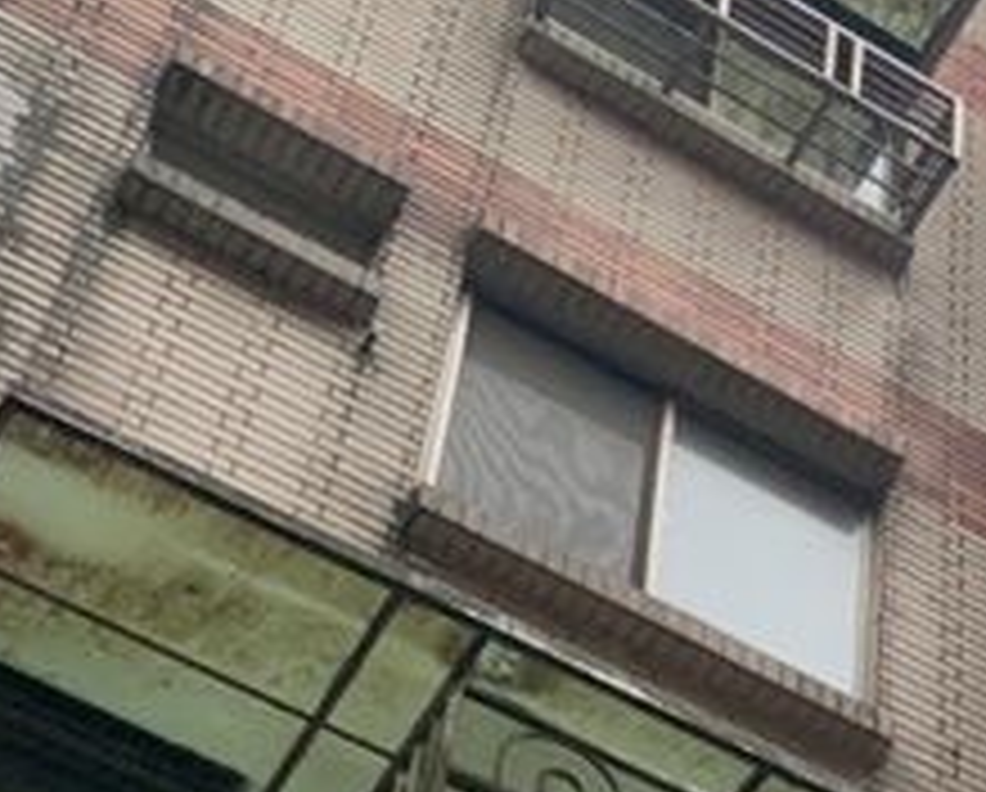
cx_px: 1274
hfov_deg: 16.4
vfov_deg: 13.1
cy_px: 1202
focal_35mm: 111
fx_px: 3245
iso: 64
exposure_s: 1/121
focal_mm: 4.25
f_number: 1.8
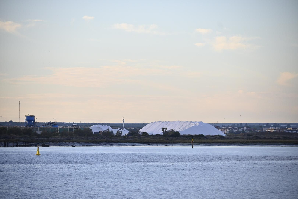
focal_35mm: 218
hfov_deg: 9.5
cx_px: 149
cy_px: 100
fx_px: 1800
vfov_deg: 6.3
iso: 100
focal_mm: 145
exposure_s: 1/160
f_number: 5.3
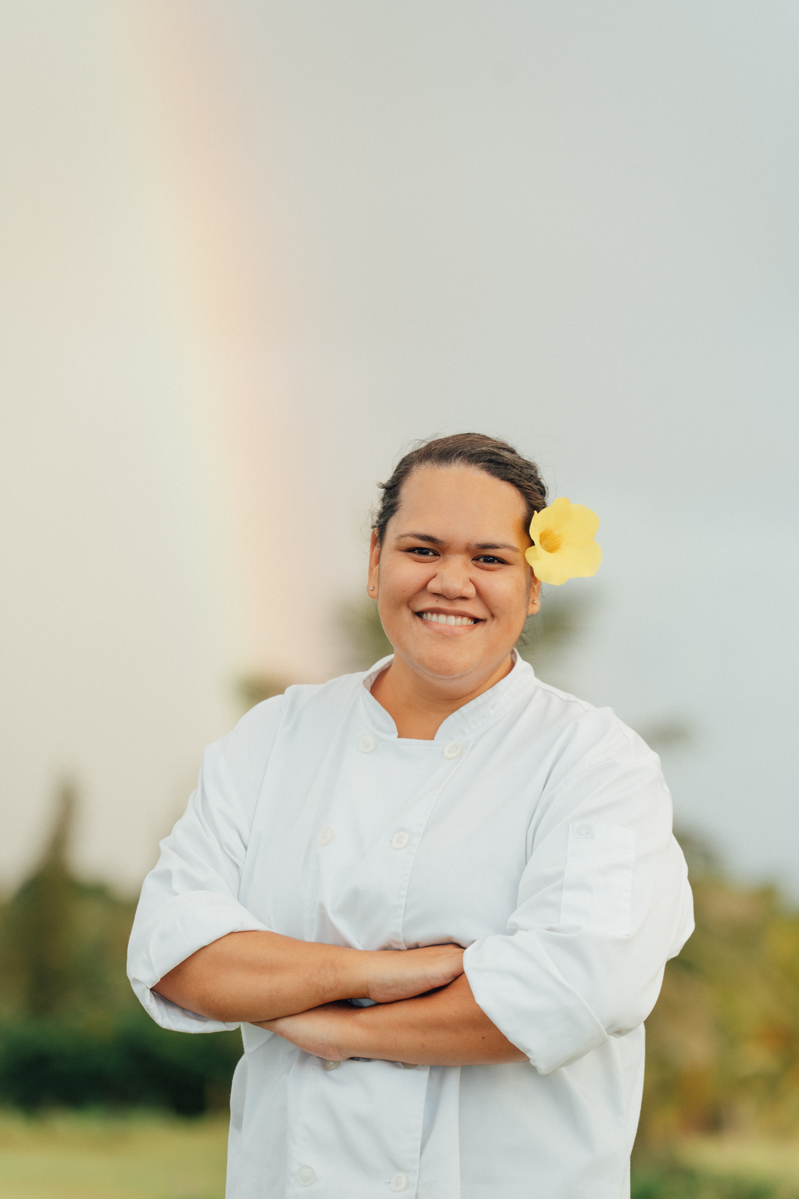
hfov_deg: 8.5
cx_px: 400
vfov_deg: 12.7
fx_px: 5386
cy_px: 600
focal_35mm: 162
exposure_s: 1/250
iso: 200
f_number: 4
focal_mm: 161.8
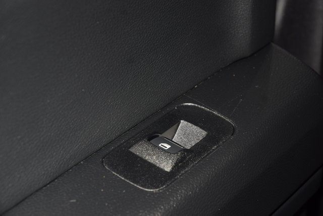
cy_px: 108
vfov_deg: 13.0
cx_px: 162
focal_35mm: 105
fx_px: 942
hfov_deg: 19.5
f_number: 8
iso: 160
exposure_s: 1/125
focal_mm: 70
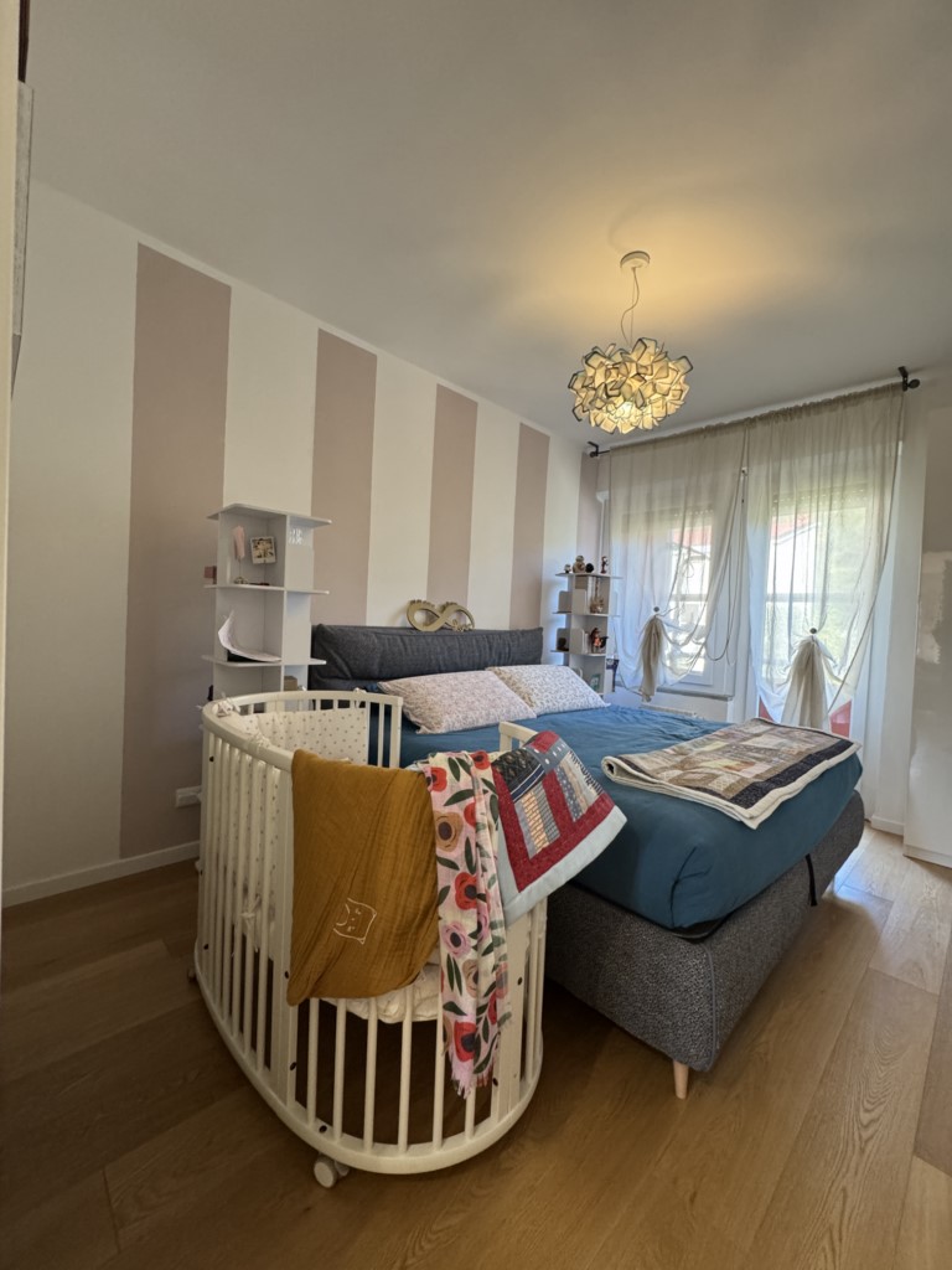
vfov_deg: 102.1
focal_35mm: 14
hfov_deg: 85.7
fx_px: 513
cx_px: 476
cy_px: 635
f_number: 2.2
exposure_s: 1/88
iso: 320
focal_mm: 2.22
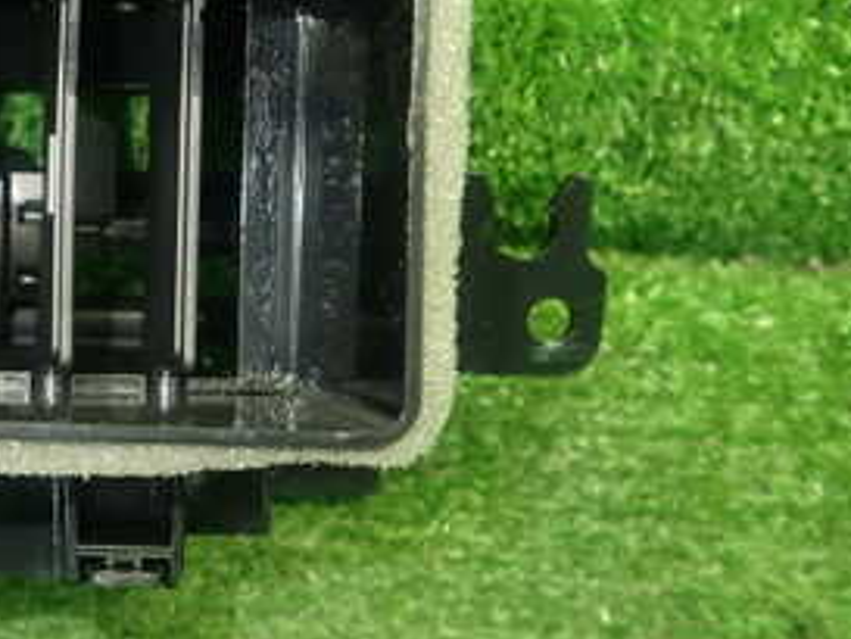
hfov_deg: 31.7
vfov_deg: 26.6
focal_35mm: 55
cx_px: -37
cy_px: 274
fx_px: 1353
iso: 250
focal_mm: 4.5
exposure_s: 1/30
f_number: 2
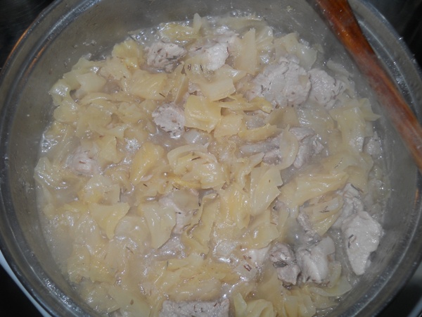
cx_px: 211
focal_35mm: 41
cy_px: 158
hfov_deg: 45.8
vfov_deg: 35.1
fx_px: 500
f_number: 5.5
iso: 80
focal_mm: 6.72
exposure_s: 1/30
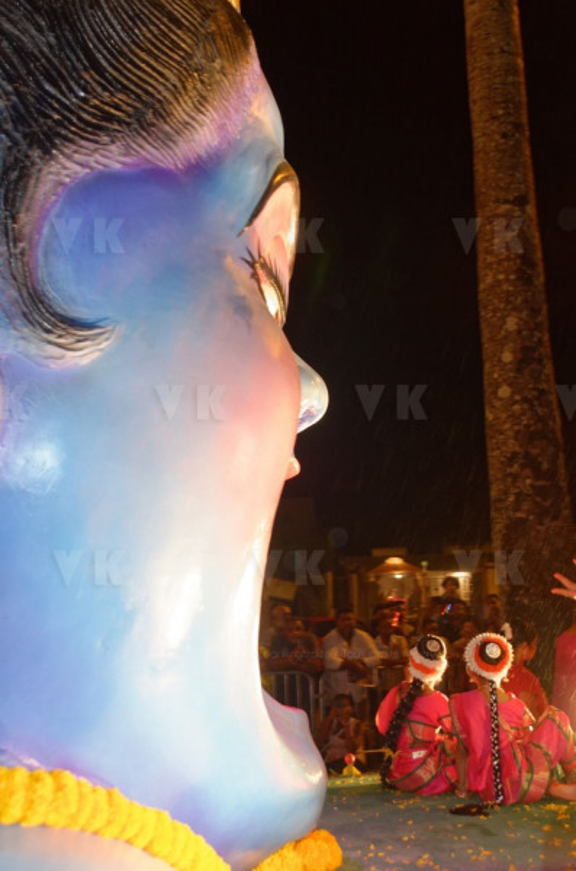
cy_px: 436
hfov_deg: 36.7
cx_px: 288
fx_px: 868
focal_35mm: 36
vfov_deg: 53.2
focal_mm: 24
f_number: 3.5
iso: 800
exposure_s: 1/40
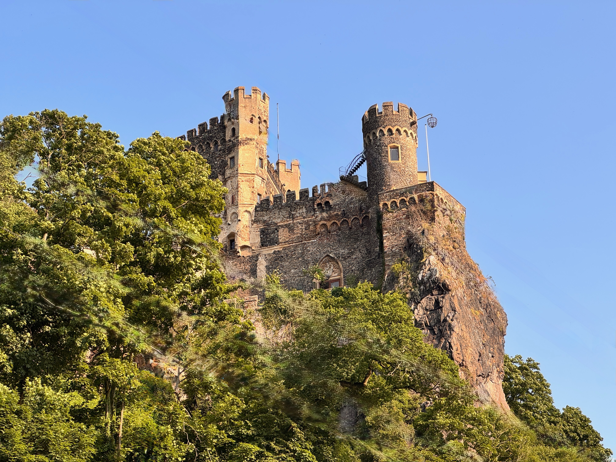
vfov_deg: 19.1
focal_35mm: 77
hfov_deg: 25.3
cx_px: 308
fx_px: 1370
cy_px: 231
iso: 25
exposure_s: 1/423
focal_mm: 9
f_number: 2.8
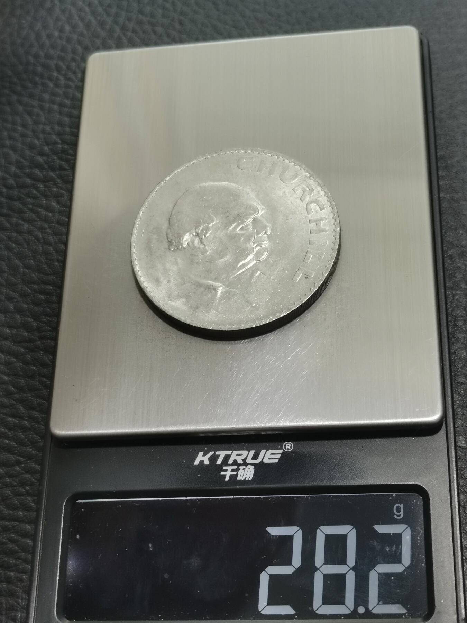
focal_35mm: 61
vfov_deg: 31.7
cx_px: 234
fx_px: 1097
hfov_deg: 24.0
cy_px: 312
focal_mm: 5.58
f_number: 1.8
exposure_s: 1/100
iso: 80
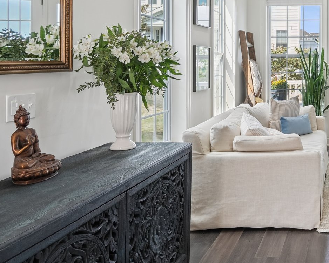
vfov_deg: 35.5
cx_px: 331
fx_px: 399
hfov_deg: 39.4
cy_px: 60
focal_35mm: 41
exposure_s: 1/60
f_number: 8
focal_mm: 20
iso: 400
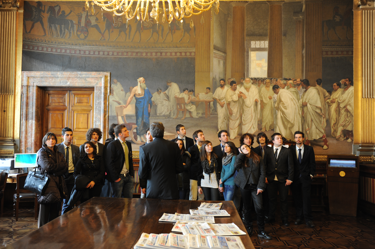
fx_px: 354
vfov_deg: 38.8
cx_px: 188
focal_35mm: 34
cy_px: 124
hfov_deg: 55.8
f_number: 2.8
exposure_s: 1/60
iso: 1000
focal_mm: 34
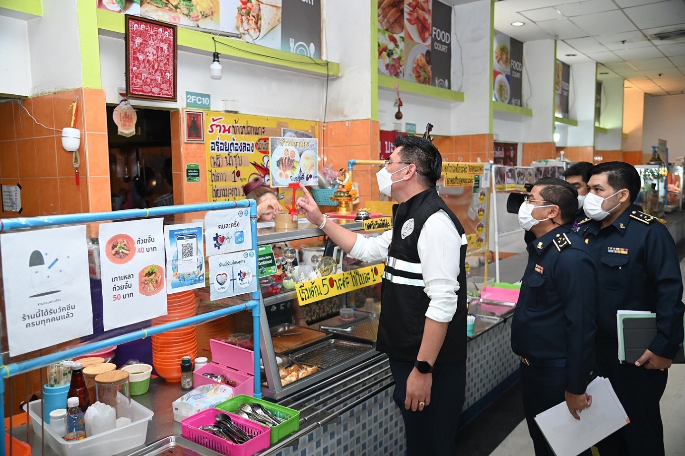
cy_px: 228
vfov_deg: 42.3
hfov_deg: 60.3
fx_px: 590
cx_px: 342
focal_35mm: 31
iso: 2000
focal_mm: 31
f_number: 4
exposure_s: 1/200
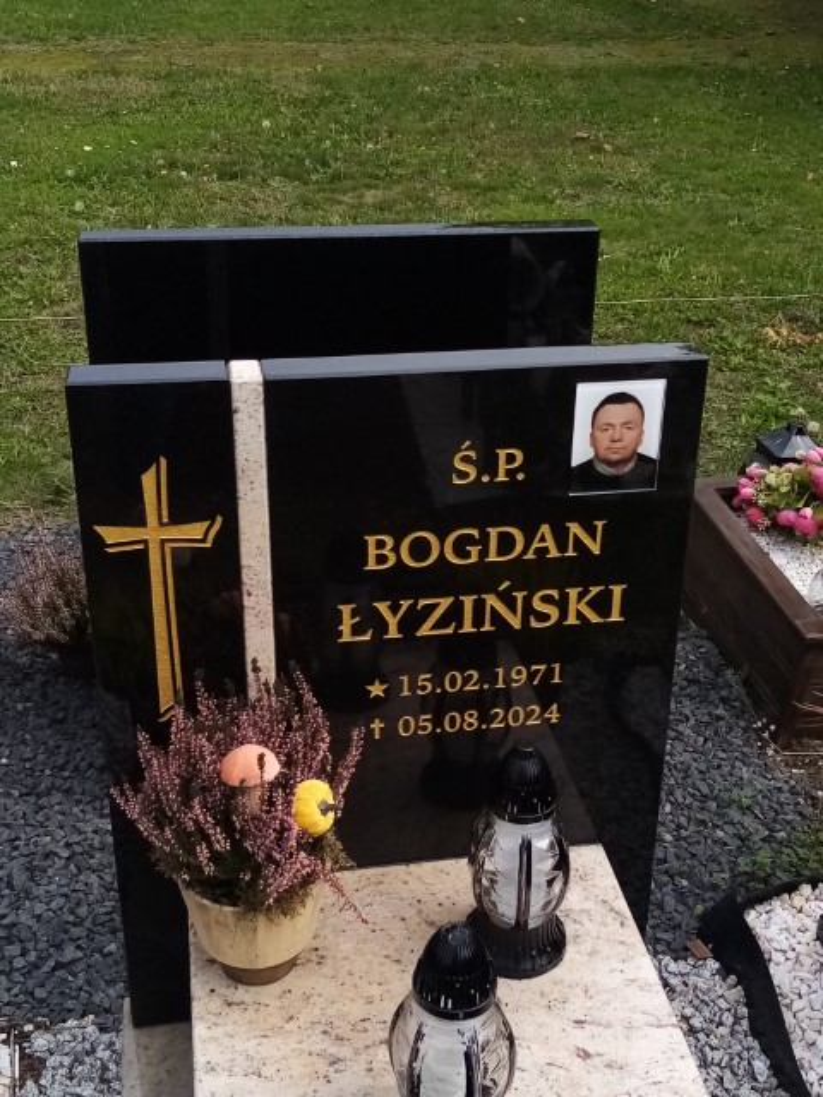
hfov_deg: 53.1
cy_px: 548
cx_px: 412
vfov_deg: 67.3
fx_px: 824
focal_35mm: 26
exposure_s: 1/962
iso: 104
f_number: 1.8
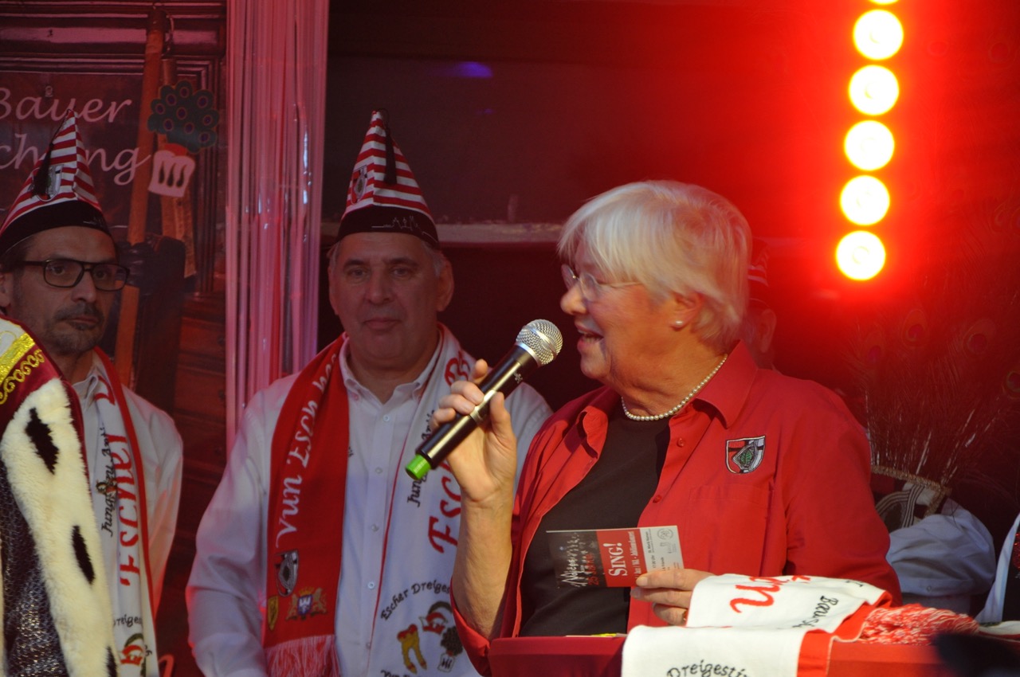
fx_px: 4457
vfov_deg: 8.7
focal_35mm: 158
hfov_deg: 13.1
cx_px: 510
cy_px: 338
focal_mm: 105
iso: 800
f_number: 5.6
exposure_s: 1/30
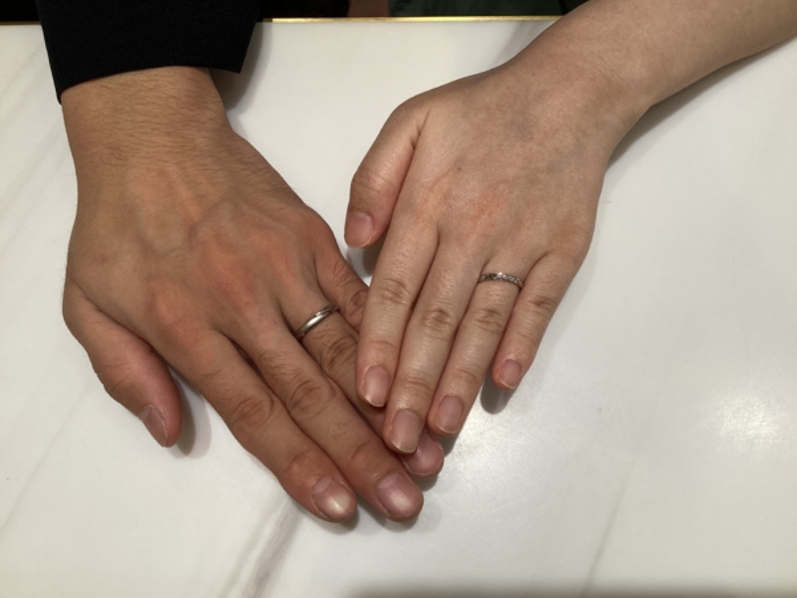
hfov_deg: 58.4
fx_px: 714
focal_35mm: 31
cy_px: 299
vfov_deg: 45.4
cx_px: 398
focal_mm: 3.3
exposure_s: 1/176
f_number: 2.4
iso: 25
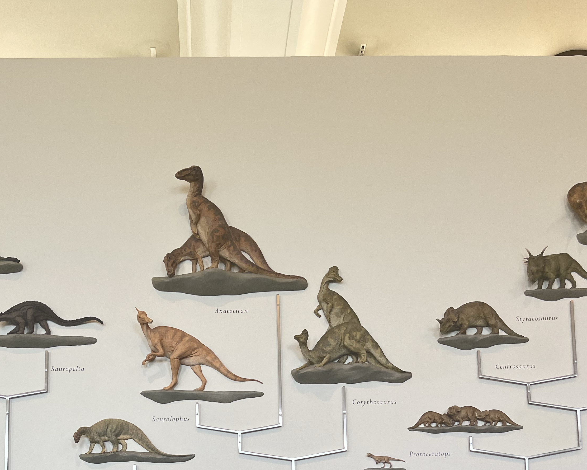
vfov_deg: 29.4
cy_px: 522
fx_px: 799
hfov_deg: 39.9
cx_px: 207
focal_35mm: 46
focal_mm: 5.1
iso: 100
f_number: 1.6
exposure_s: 1/120
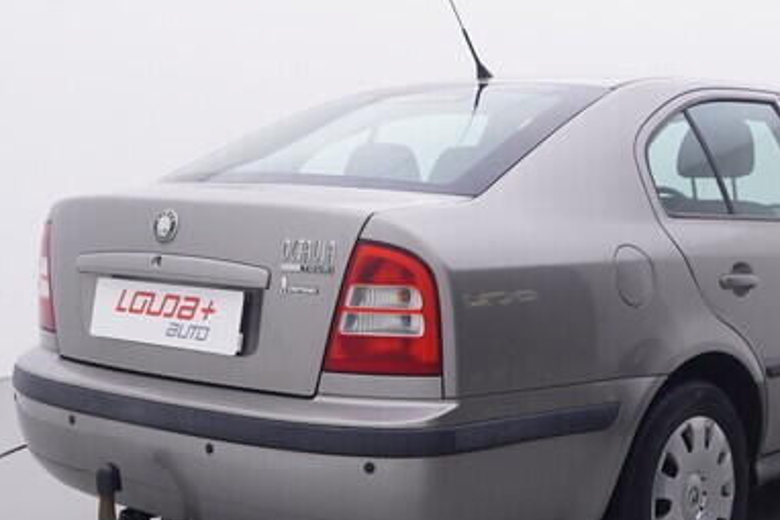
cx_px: 553
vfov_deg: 22.5
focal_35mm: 60
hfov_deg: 32.8
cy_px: 302
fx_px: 1308
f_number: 5
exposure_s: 1/80
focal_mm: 15
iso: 200
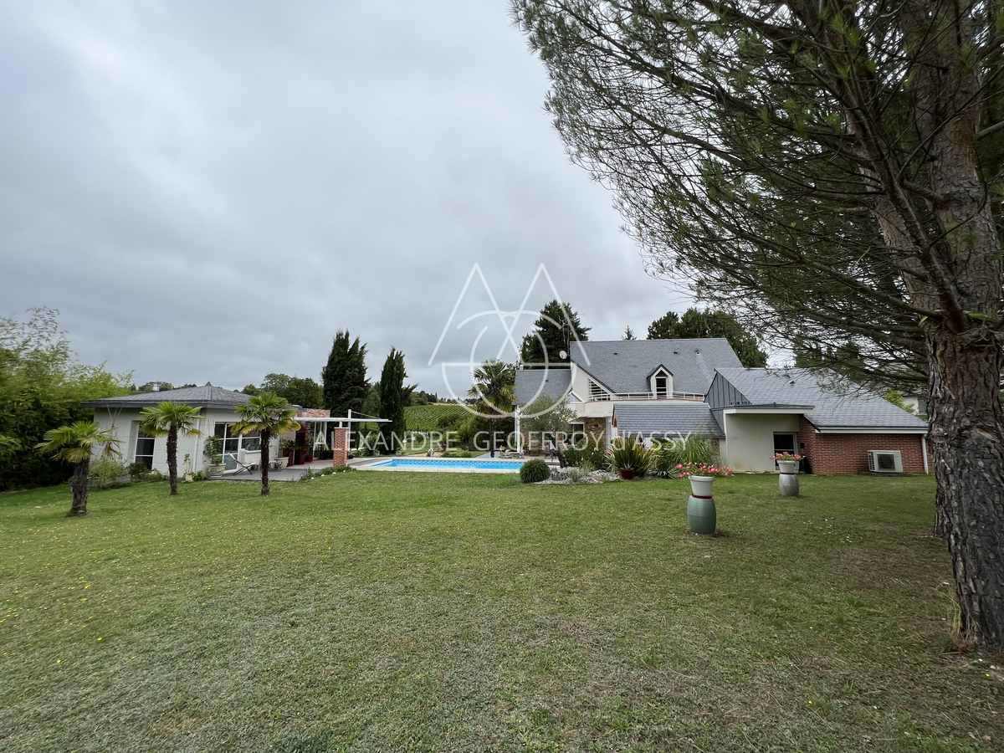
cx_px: 502
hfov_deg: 106.2
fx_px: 377
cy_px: 376
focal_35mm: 13
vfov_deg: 89.9
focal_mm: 1.57
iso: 32
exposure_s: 1/1449
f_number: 1.8
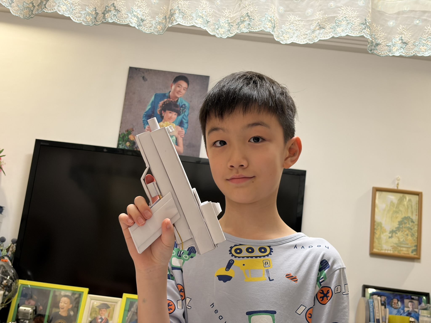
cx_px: 216
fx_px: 647
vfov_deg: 28.0
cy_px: 162
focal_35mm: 52
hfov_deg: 36.8
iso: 100
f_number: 1.6
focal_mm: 5.96
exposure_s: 1/33
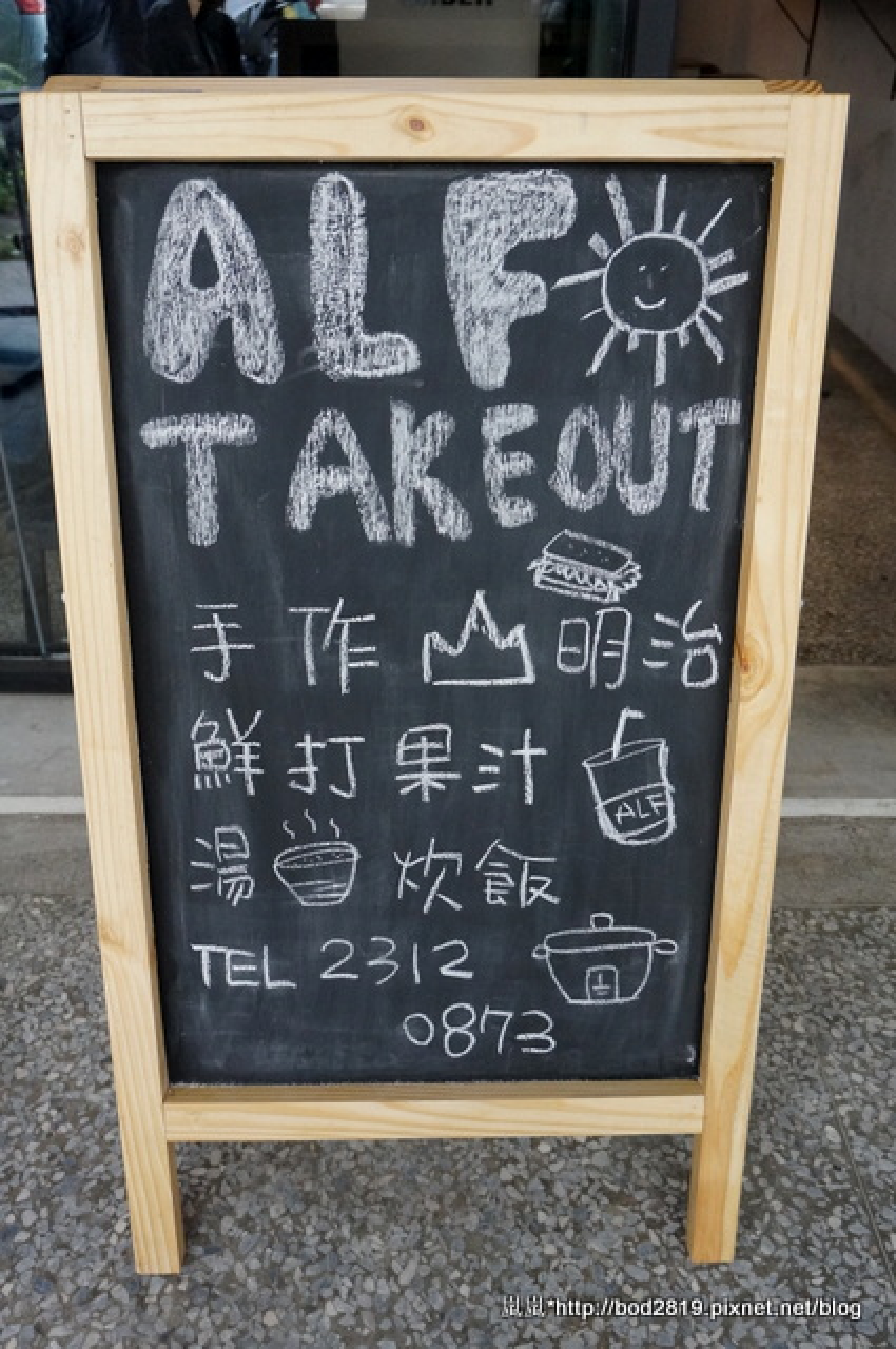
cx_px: 448
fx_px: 1123
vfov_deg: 62.0
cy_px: 674
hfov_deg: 43.5
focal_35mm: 30
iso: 1600
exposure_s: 1/160
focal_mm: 20
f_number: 4
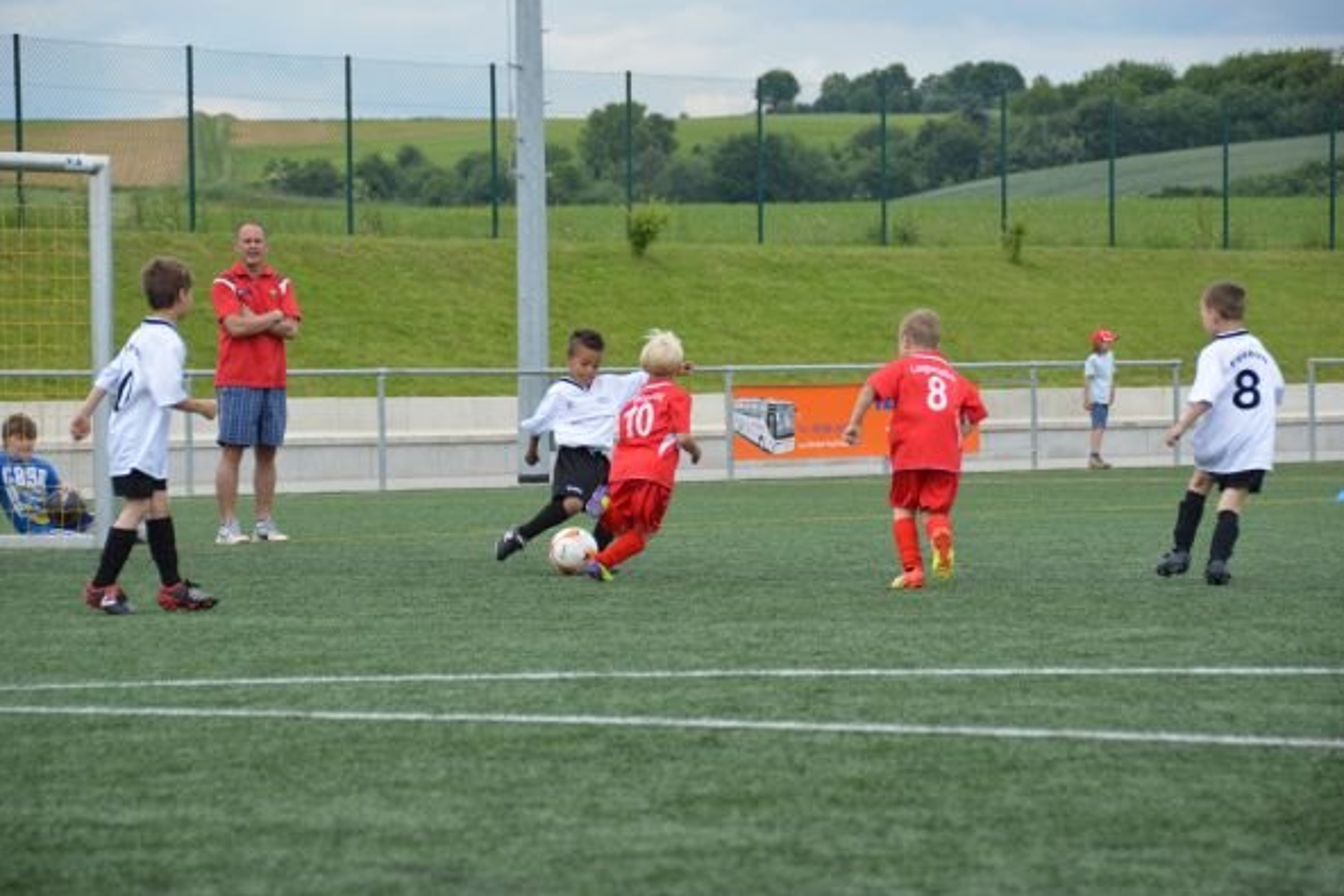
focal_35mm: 160
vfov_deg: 8.6
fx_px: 5956
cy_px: 450
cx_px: 677
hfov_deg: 12.9
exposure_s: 1/1250
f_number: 5.3
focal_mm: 105
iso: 400
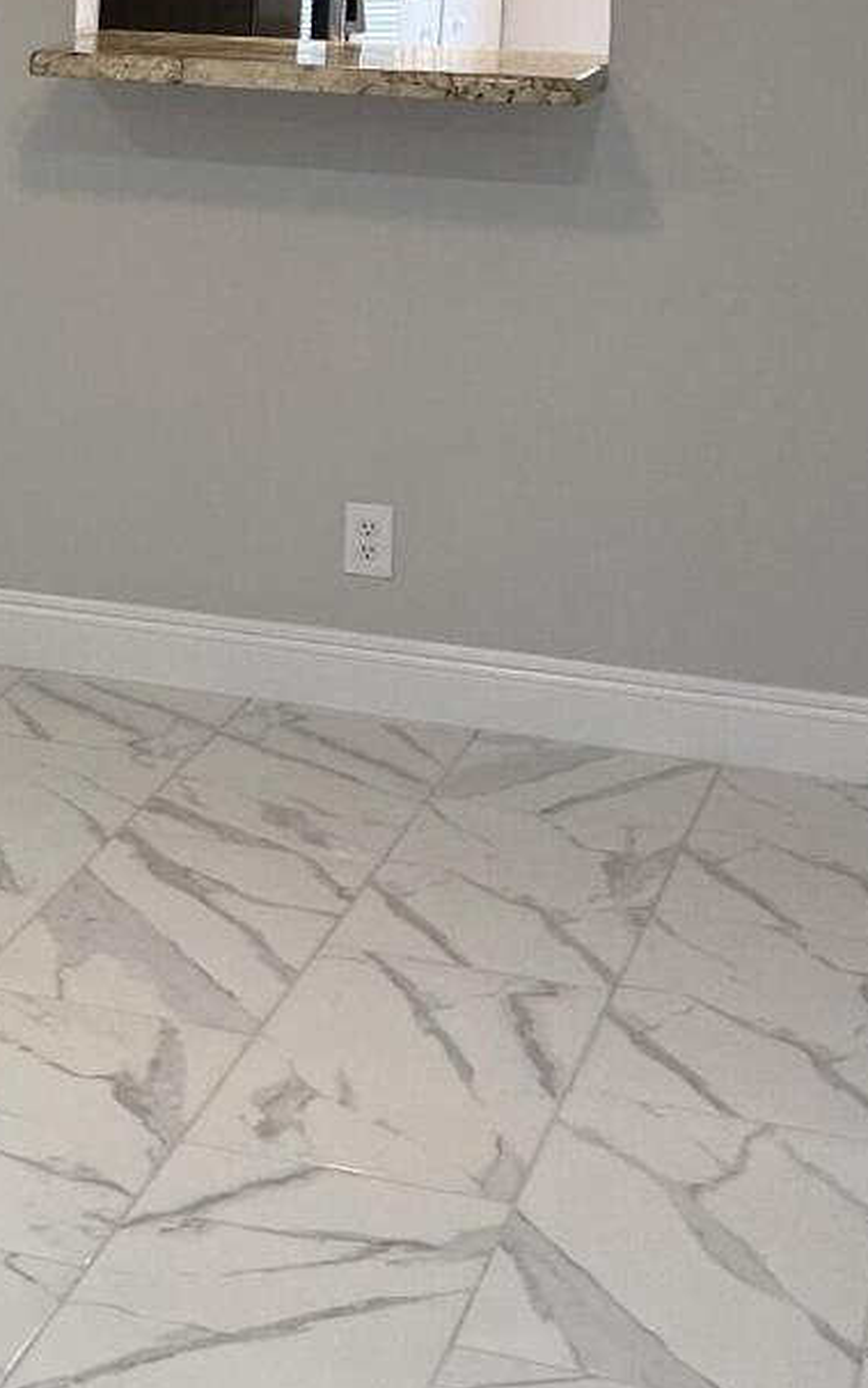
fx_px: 3443
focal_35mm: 91
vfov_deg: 22.5
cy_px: 279
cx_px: -568
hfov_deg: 13.3
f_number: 1.5
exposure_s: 1/120
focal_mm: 5.7
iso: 100
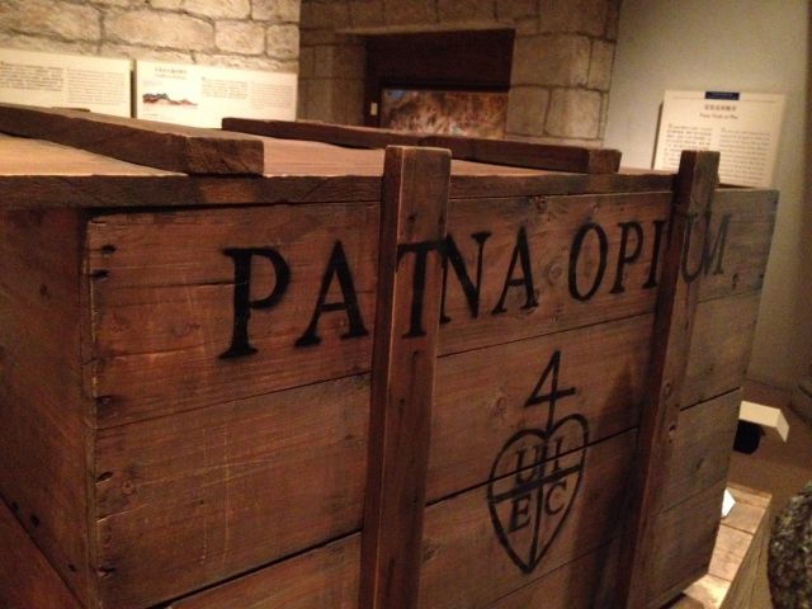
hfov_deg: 52.6
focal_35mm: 35
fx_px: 821
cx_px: 406
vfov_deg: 40.7
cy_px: 304
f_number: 2.4
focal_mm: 4.28
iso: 800
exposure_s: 1/15
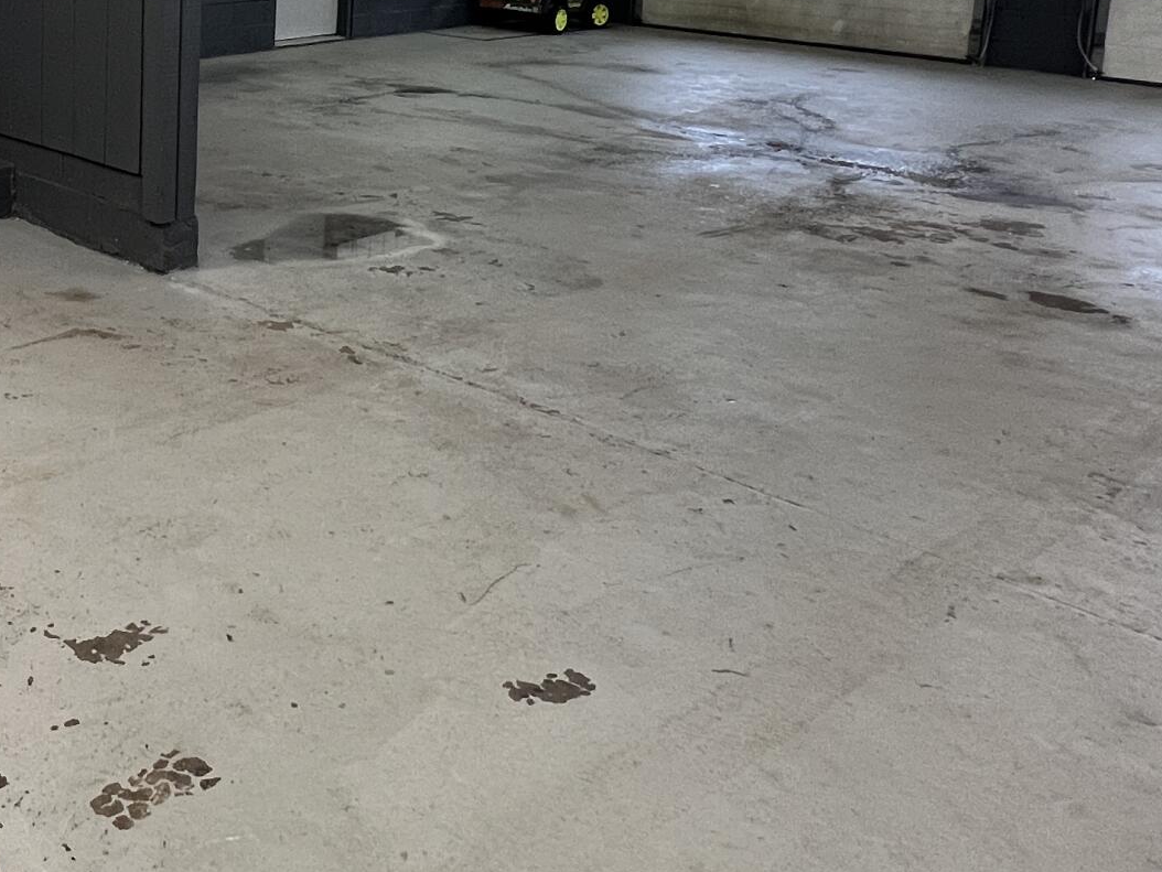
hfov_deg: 42.7
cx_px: -17
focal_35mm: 37
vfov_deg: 35.7
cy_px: 42
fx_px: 1242
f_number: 1.8
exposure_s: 1/60
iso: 200
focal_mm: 1.57
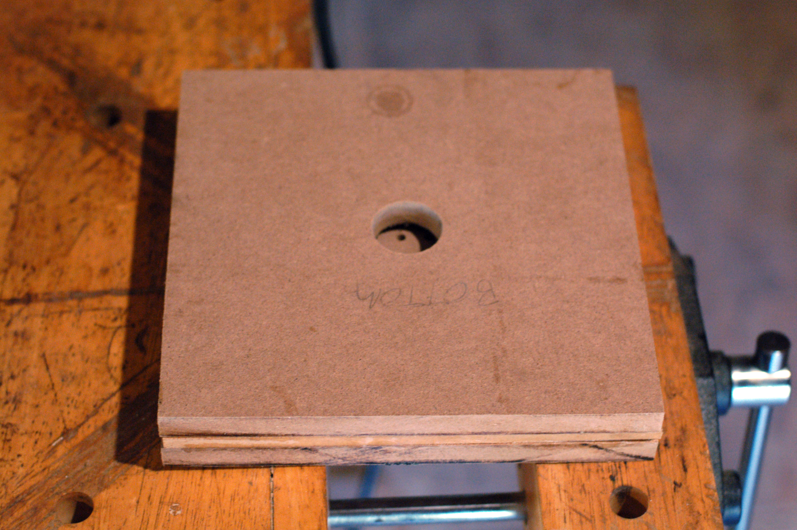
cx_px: 398
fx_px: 1659
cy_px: 265
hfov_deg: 27.0
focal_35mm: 75
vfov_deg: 18.1
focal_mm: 50
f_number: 3.5
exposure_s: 1/80
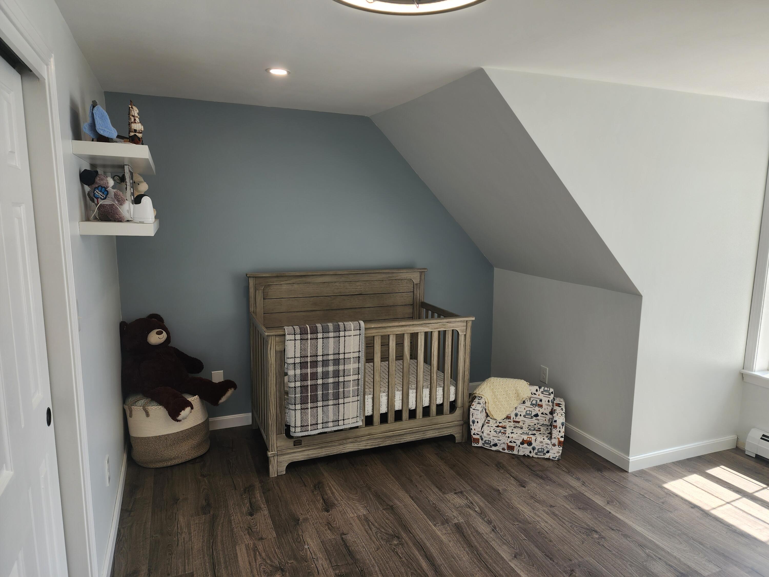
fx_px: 511
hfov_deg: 73.9
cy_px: 288
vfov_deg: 58.9
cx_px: 384
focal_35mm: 23
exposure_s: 1/120
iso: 25
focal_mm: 6.4
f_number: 1.8
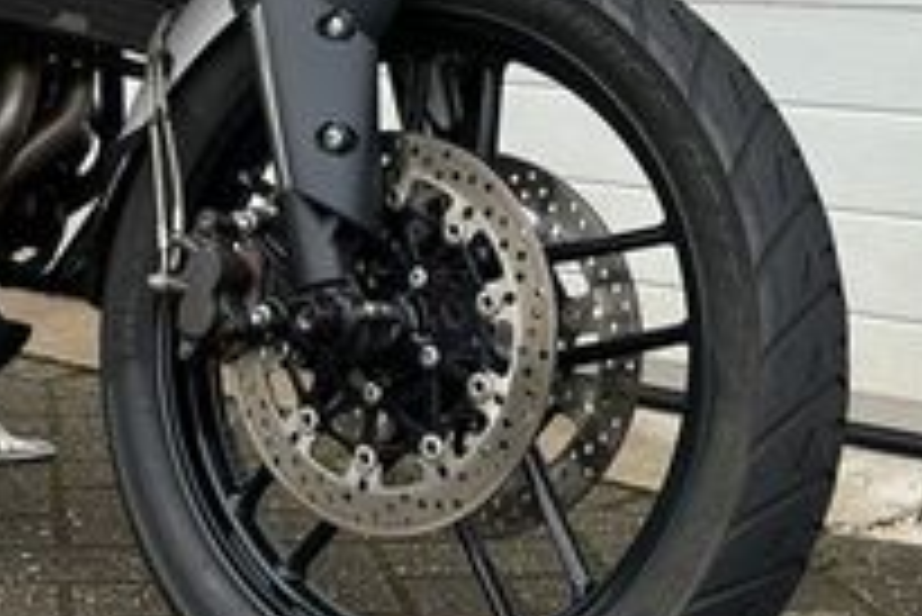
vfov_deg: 16.8
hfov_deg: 25.3
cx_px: 117
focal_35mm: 78
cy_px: -108
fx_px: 1999
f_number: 1.78
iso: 64
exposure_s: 1/121
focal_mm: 6.86
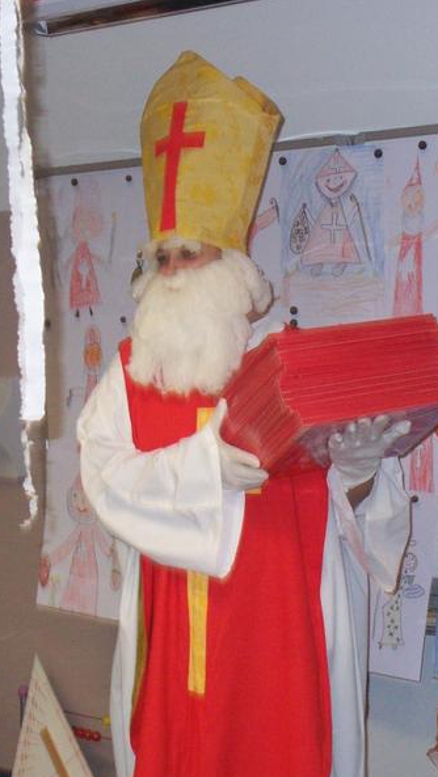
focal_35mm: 72
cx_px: 258
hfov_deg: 16.8
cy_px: 390
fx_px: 1485
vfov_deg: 29.3
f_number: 4
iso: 200
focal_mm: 8
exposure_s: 1/80
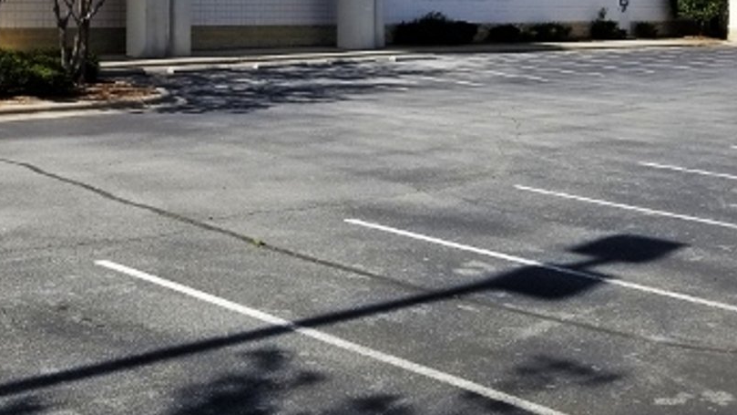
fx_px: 1036
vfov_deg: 21.8
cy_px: 3
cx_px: 188
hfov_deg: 38.2
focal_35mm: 53
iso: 50
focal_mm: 4.25
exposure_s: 1/2304
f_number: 1.7
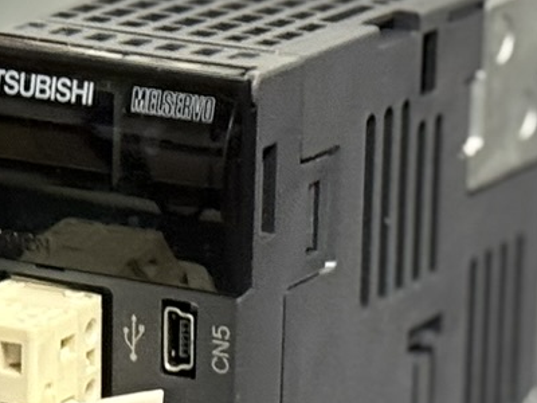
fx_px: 3816
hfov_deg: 8.0
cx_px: 177
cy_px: 782
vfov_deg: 5.9
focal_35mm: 246
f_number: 1.78
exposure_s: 1/33
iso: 320
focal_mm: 6.76
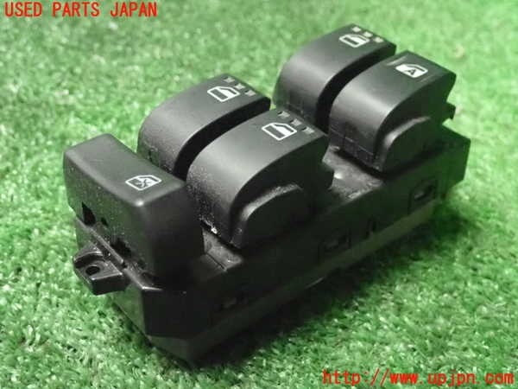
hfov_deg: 38.9
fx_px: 733
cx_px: 259
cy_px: 194
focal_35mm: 49
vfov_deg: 29.7
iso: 6400
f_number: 3.2
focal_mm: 8.99
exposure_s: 1/50
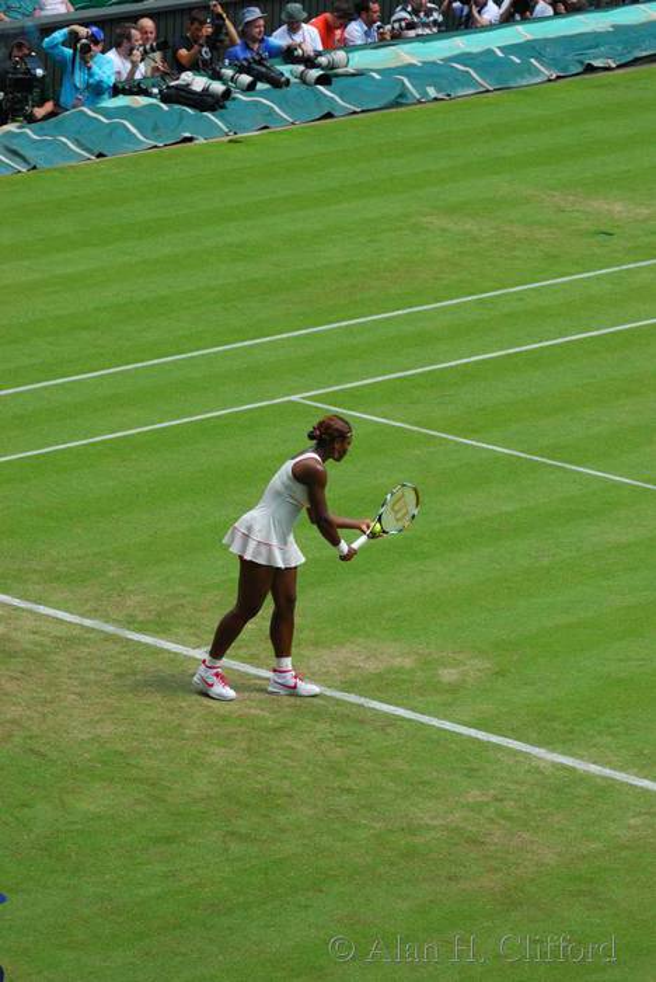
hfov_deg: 6.3
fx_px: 5933
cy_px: 491
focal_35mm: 218
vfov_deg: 9.5
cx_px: 328
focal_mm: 145
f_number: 5
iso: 280
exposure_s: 1/400
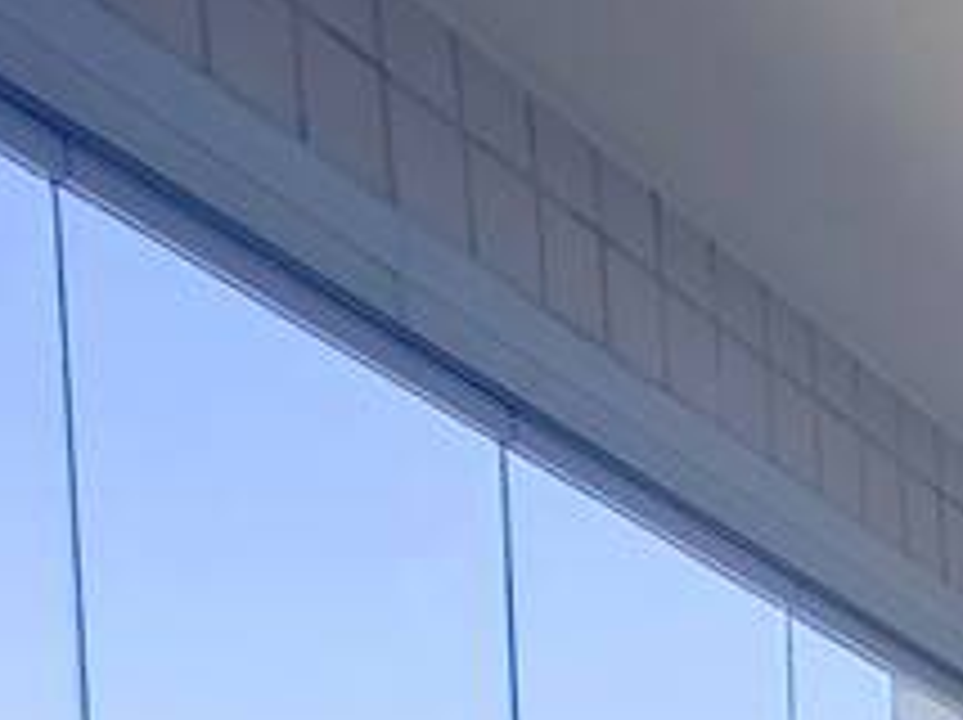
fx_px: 2807
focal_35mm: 101
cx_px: 2120
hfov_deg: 14.7
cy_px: 1548
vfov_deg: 12.4
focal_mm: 1.91
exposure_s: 1/120
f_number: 2.2
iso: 64
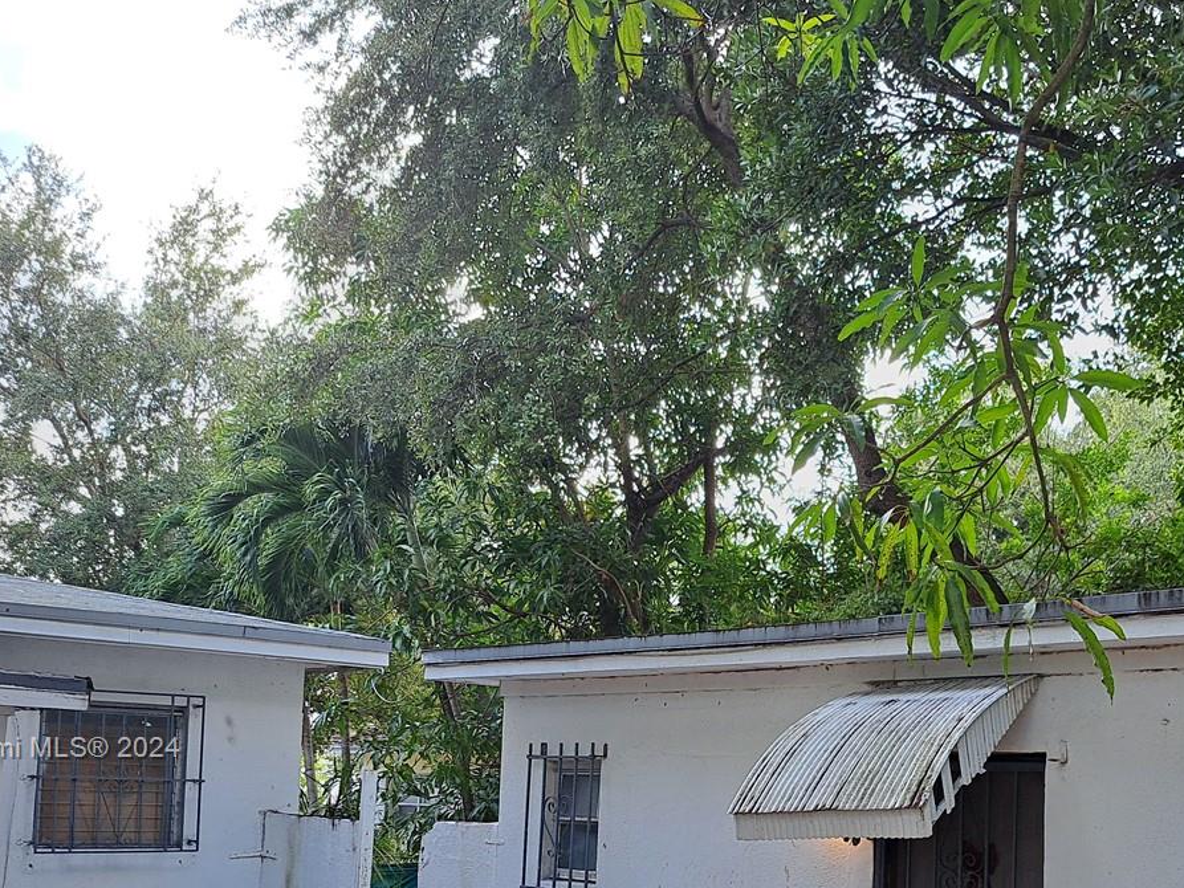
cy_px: 750
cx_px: 817
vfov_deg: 32.4
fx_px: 1471
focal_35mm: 43
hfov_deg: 43.1
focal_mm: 5.23
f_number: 1.8
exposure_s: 1/137
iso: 50
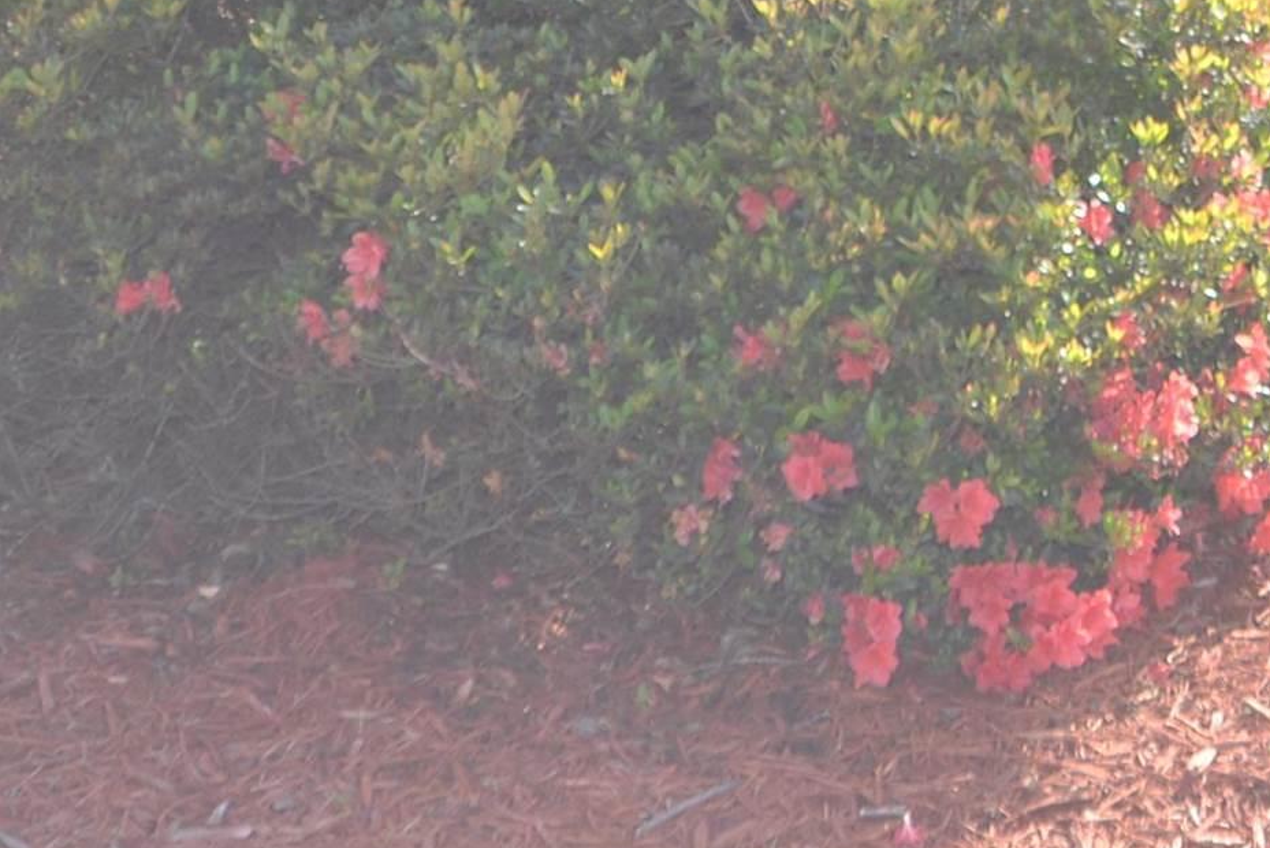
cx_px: 1617
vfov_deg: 11.4
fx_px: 4199
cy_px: -101
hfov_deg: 16.3
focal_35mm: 119
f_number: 5
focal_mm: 24
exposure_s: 1/200
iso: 100
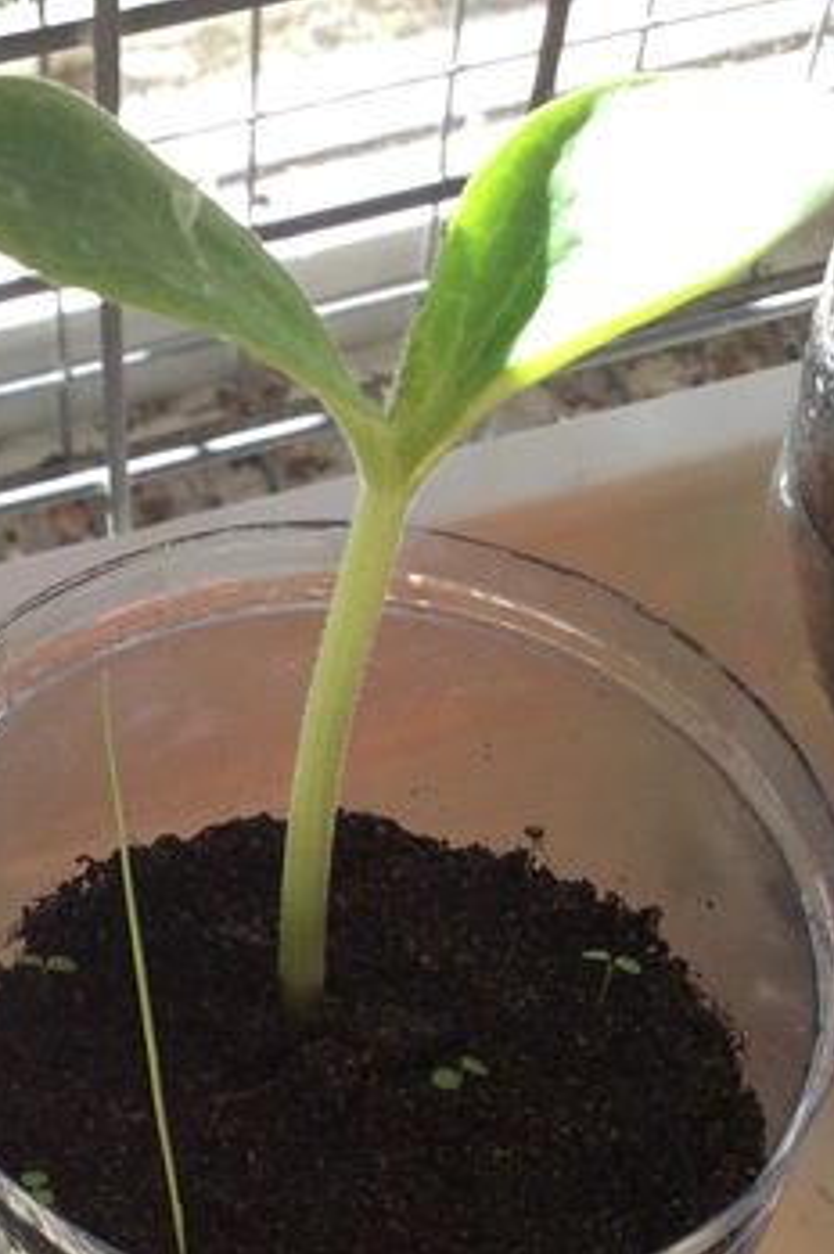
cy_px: 740
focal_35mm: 61
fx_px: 2124
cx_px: 93
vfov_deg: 32.8
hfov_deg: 21.7
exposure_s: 1/164
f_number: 2.4
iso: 32
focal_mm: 3.3
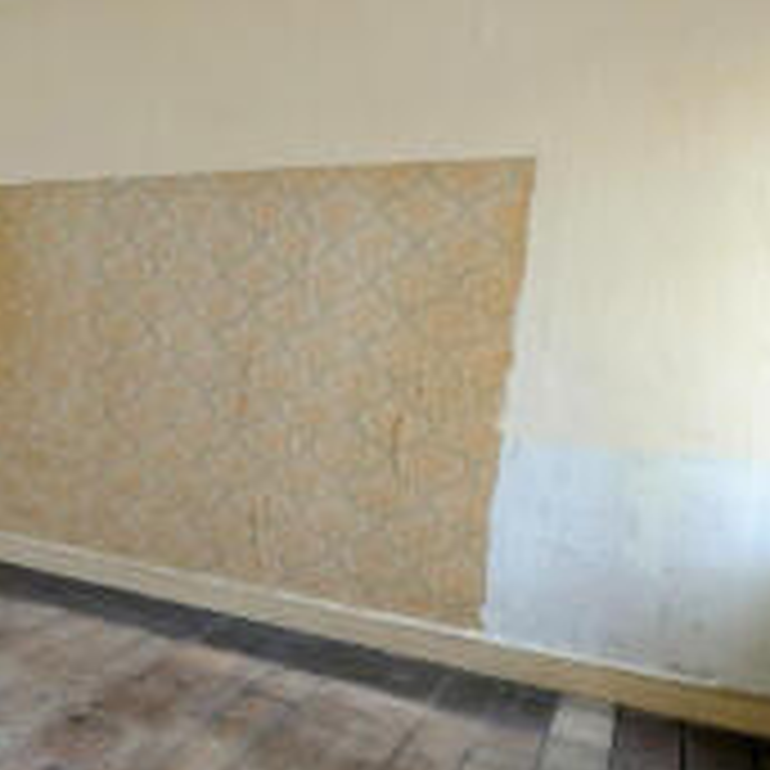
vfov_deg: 46.0
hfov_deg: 30.8
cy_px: 362
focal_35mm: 36
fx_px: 906
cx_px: -320
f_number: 1.95
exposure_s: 1/26
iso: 41
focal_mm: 2.23
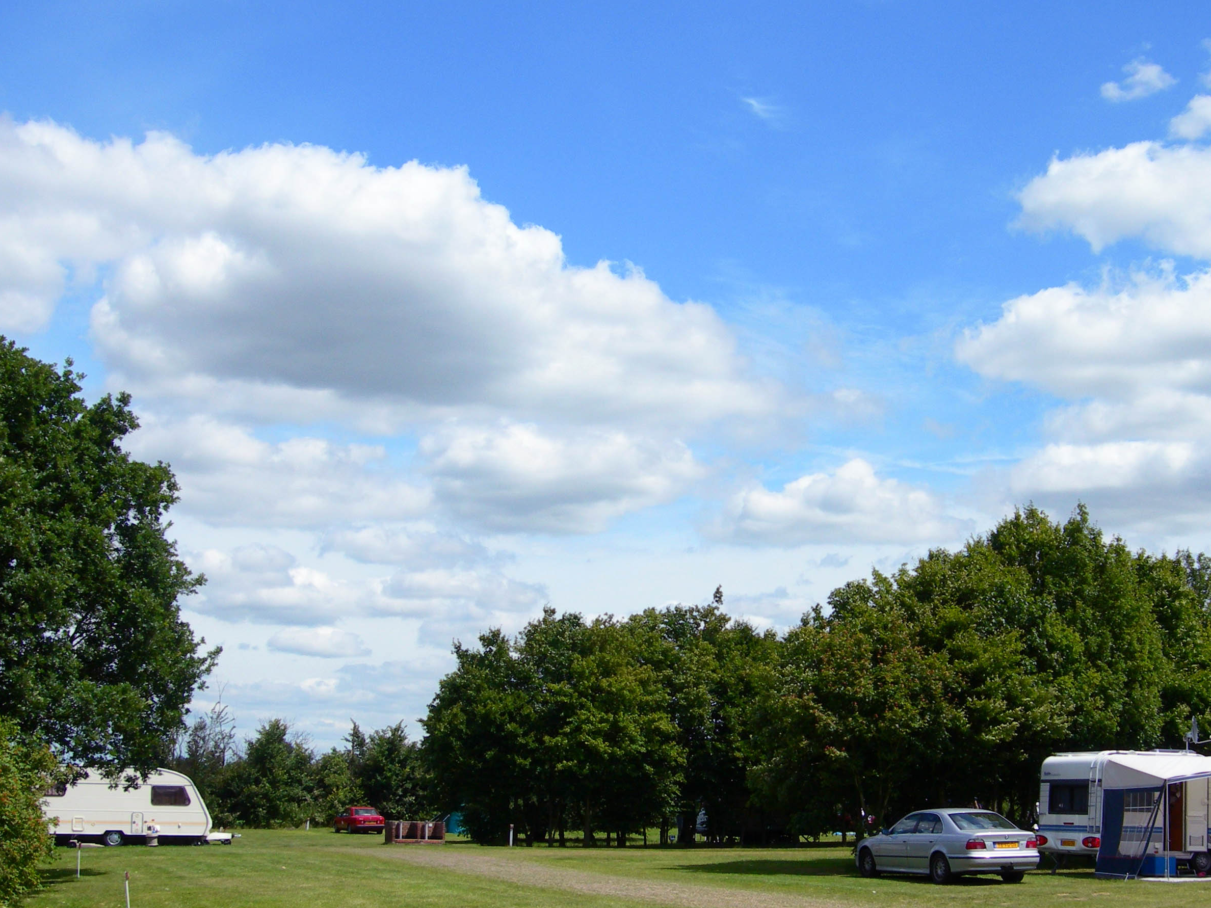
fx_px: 1854
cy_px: 514
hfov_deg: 36.1
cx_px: 679
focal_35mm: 53
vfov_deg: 27.5
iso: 50
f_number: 4.9
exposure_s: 1/545
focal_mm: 8.5
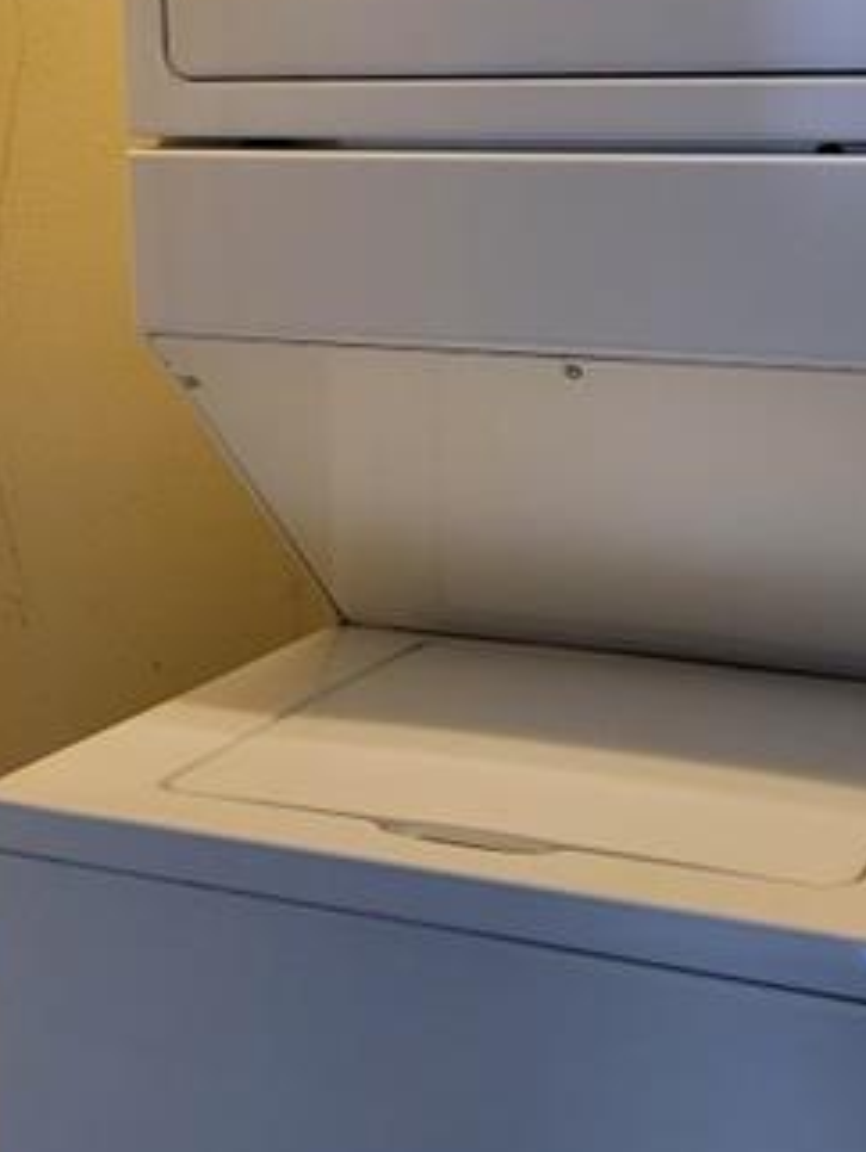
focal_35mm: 62
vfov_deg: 31.1
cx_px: 537
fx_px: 2065
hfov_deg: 23.6
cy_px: 462
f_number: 1.8
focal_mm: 5.4
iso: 320
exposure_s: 1/40
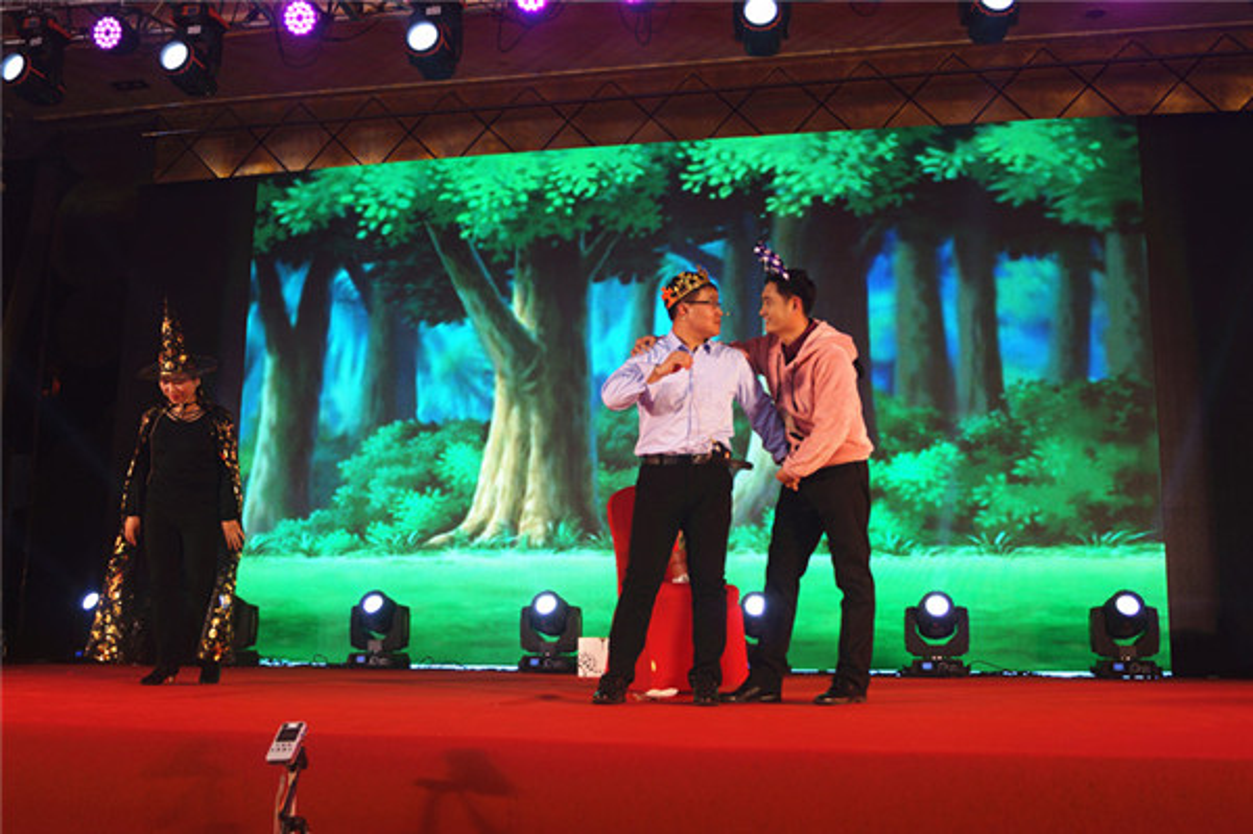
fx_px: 1252
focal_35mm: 36
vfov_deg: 36.8
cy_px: 417
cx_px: 626
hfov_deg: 53.2
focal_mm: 24
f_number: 4
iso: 100
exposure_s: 1/60
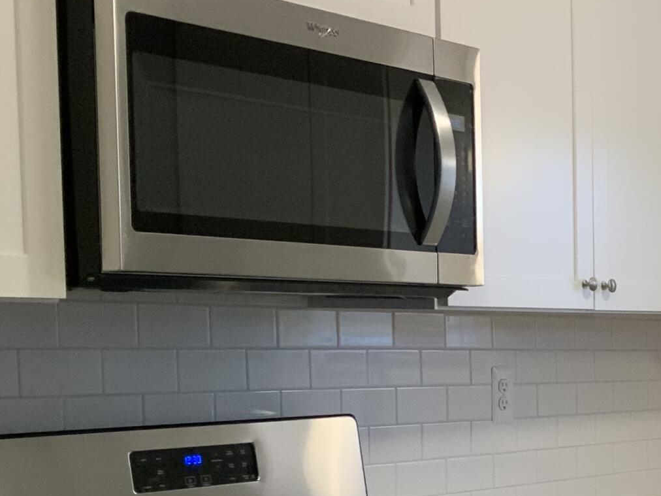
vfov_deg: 16.8
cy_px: 487
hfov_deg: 20.2
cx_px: 937
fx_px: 1642
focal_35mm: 86
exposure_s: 1/60
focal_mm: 3
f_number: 1.8
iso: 64
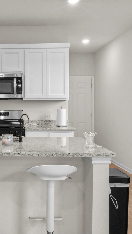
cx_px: -1
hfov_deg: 27.3
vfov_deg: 49.4
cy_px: 117
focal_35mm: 41
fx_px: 255
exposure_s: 1/2
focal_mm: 17.6
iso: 3200
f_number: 16
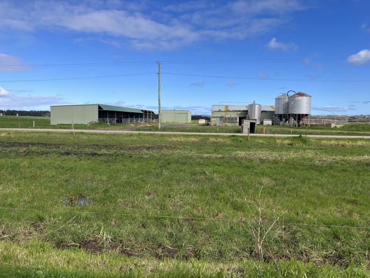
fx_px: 299
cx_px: 185
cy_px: 139
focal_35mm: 28
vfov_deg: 49.8
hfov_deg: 63.4
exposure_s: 1/1869
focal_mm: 3.99
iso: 32
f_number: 1.8
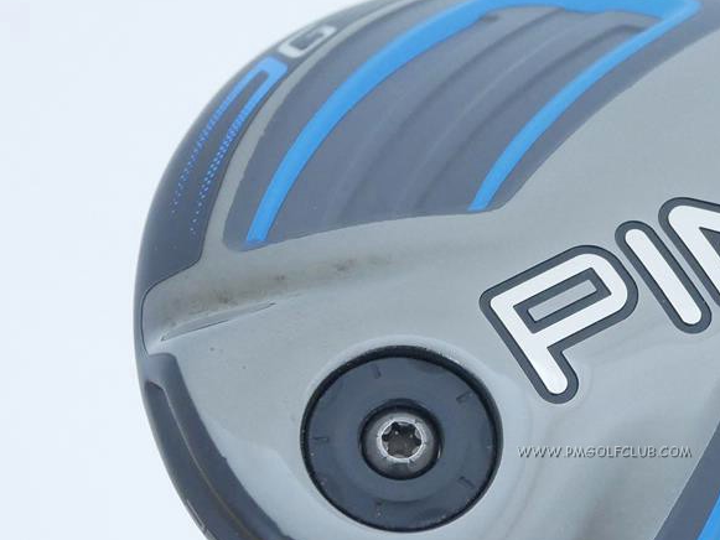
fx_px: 2288
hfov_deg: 17.7
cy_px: 339
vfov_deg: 13.5
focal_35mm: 110
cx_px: 604
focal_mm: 25
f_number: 4.5
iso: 1600
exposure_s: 1/50
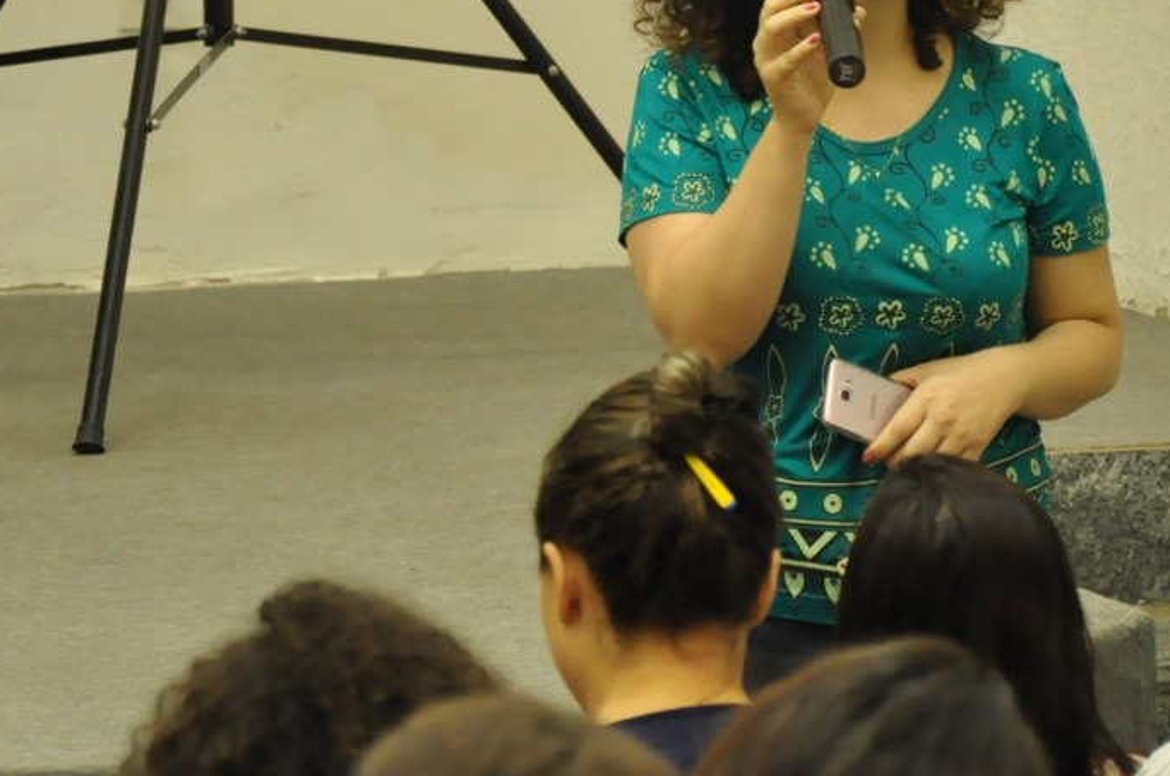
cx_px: 862
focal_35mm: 375
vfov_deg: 3.6
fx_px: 12174
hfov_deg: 5.5
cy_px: 125
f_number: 5.6
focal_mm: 105
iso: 2000
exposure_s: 1/40
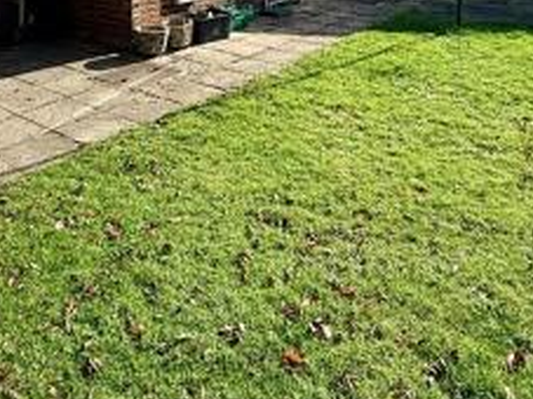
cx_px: 177
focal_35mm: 36
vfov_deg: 31.7
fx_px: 554
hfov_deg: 50.4
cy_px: -102
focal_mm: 2.22
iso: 50
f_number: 2.2
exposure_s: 1/2506
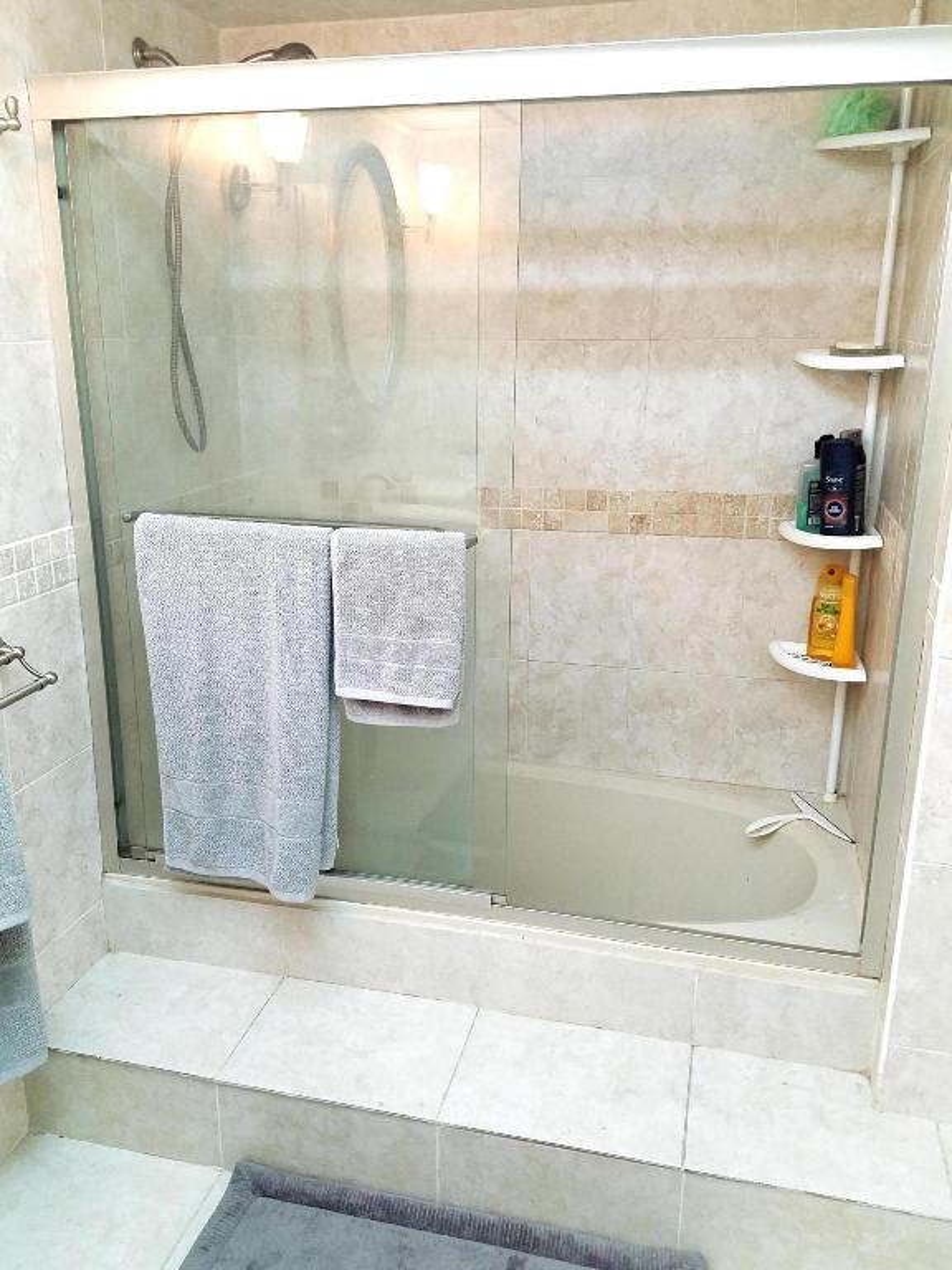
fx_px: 953
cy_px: 635
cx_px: 476
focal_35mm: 26
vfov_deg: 67.3
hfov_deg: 53.1
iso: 160
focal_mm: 4.2
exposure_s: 1/30
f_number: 1.7
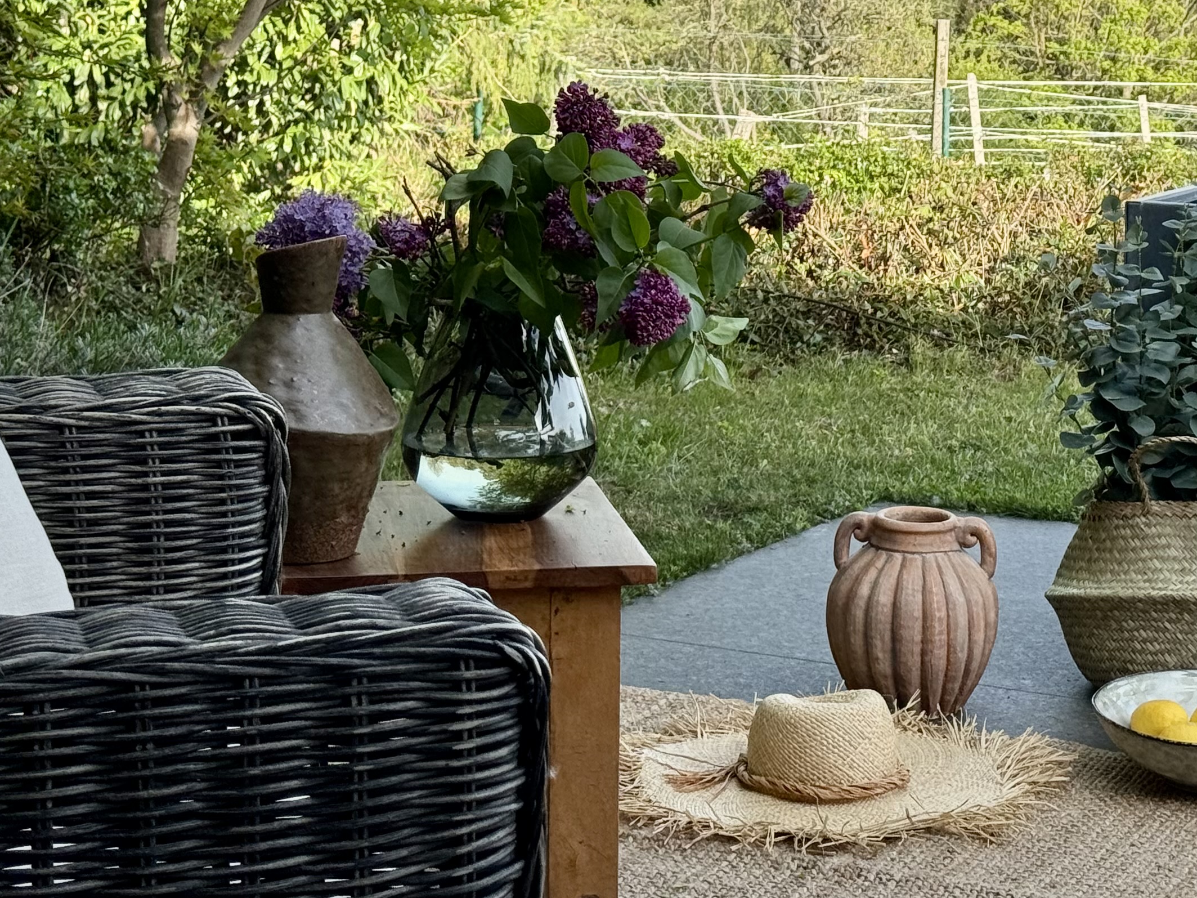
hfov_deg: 21.4
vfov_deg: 16.1
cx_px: 869
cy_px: 113
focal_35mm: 91
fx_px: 3147
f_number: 1.78
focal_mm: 6.86
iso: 64
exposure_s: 1/1312
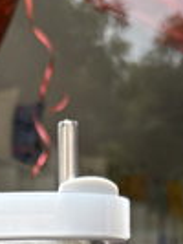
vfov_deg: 16.7
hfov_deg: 14.1
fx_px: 732
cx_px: 5
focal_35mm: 104
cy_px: 390
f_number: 1.6
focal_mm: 5.96
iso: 64
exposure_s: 1/1451
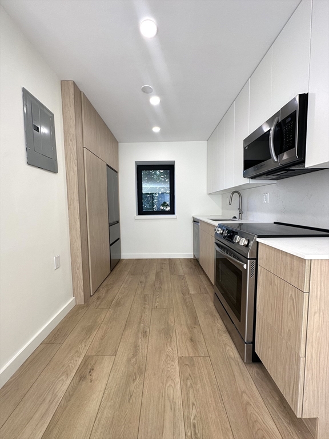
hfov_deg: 85.7
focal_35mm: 14
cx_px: 164
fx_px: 177
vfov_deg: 102.1
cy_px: 220
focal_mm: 2.22
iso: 100
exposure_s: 1/120
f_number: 2.2
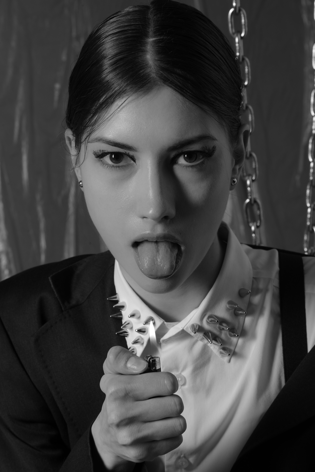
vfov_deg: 17.6
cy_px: 236
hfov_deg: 11.8
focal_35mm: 116
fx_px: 1521
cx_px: 158
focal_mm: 116
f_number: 11
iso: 400
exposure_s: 1/80
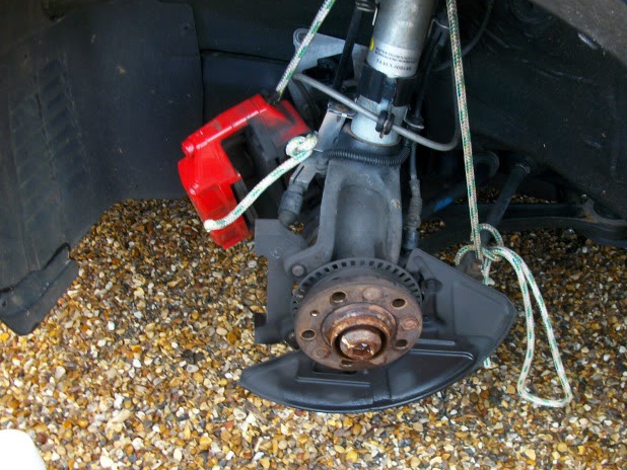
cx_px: 373
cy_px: 300
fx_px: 797
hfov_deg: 42.7
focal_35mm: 44
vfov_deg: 32.7
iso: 88
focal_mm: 5.7
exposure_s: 1/40
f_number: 2.9
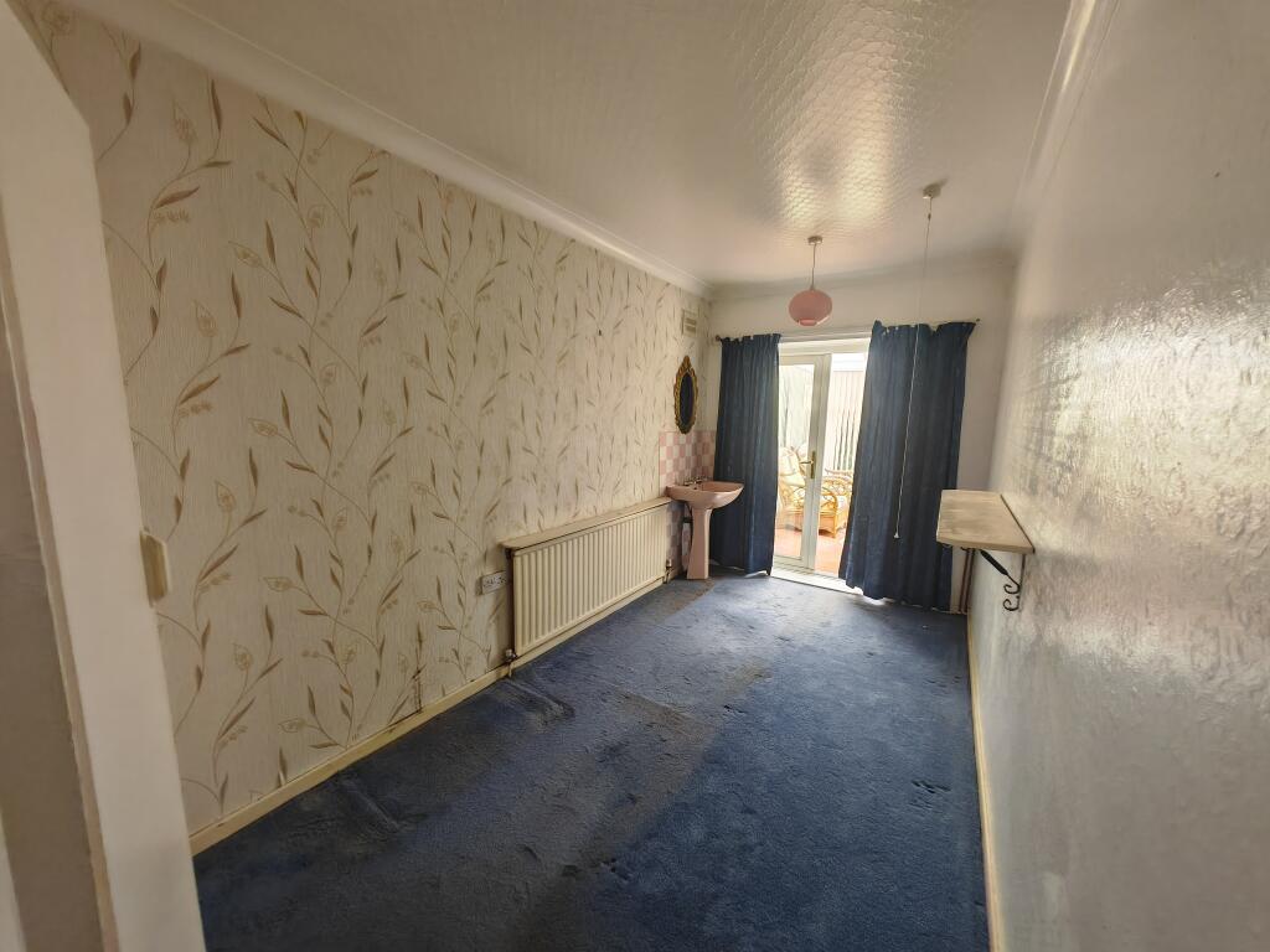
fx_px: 477
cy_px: 476
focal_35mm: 13
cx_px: 635
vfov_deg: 89.9
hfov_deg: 106.2
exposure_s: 1/50
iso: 320
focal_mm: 1.82
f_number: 2
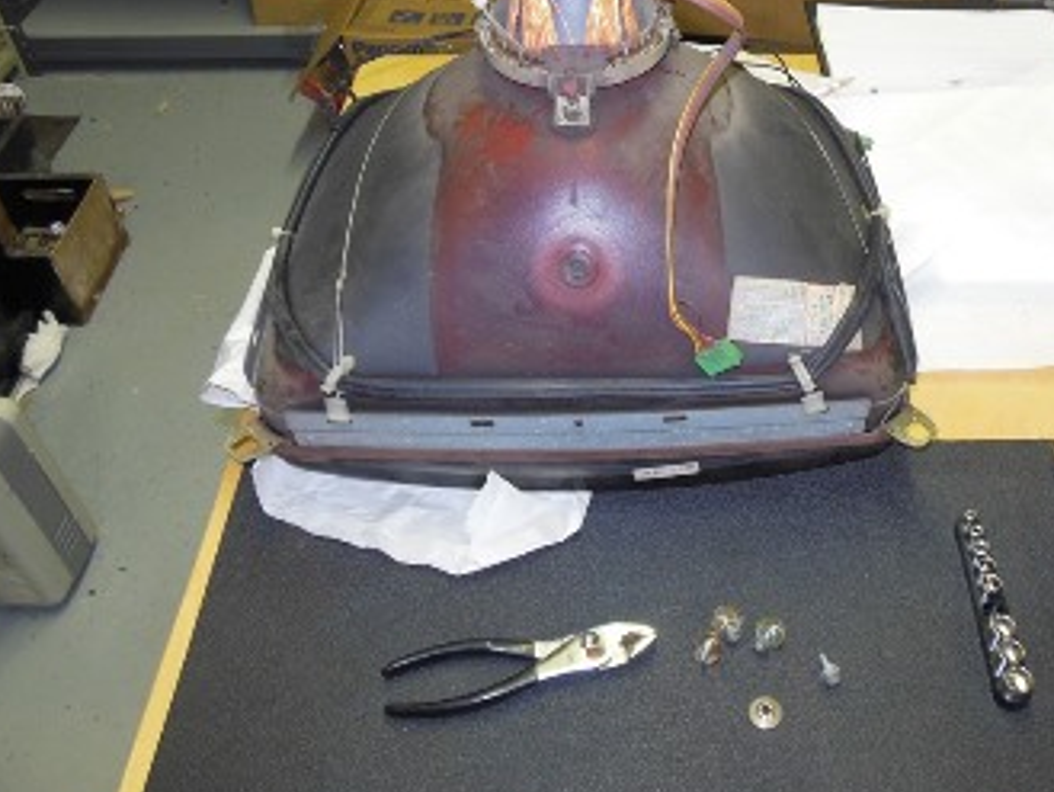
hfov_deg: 53.2
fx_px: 1036
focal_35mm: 34
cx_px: 676
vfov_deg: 41.5
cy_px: 295
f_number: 3.2
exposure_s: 1/30
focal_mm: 4.5
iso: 200
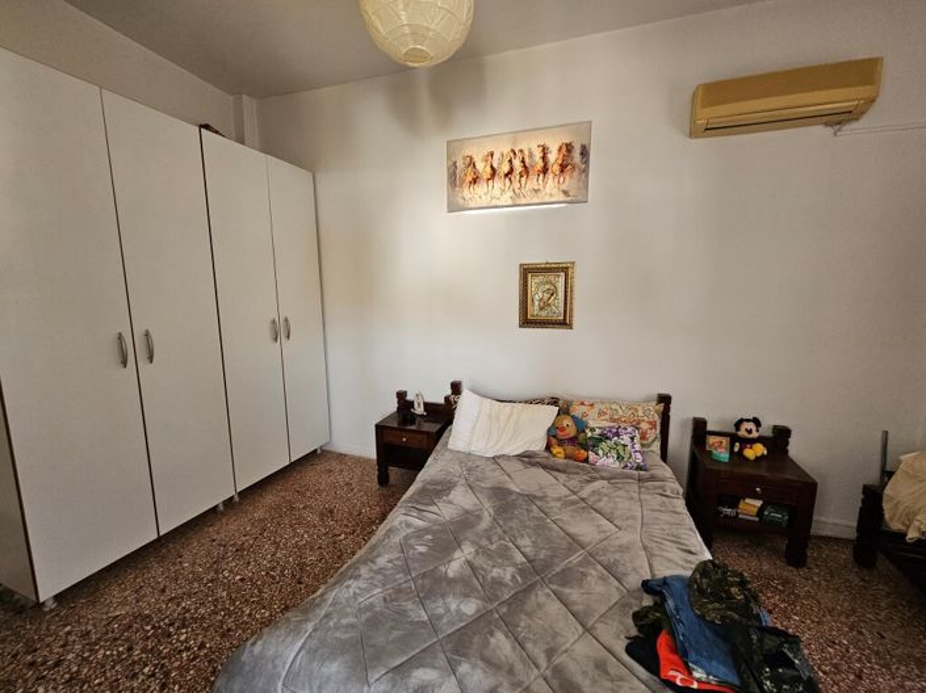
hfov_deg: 106.2
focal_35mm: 13
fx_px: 348
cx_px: 463
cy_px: 346
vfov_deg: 89.9
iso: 250
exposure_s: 1/71
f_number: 2.2
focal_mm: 2.2
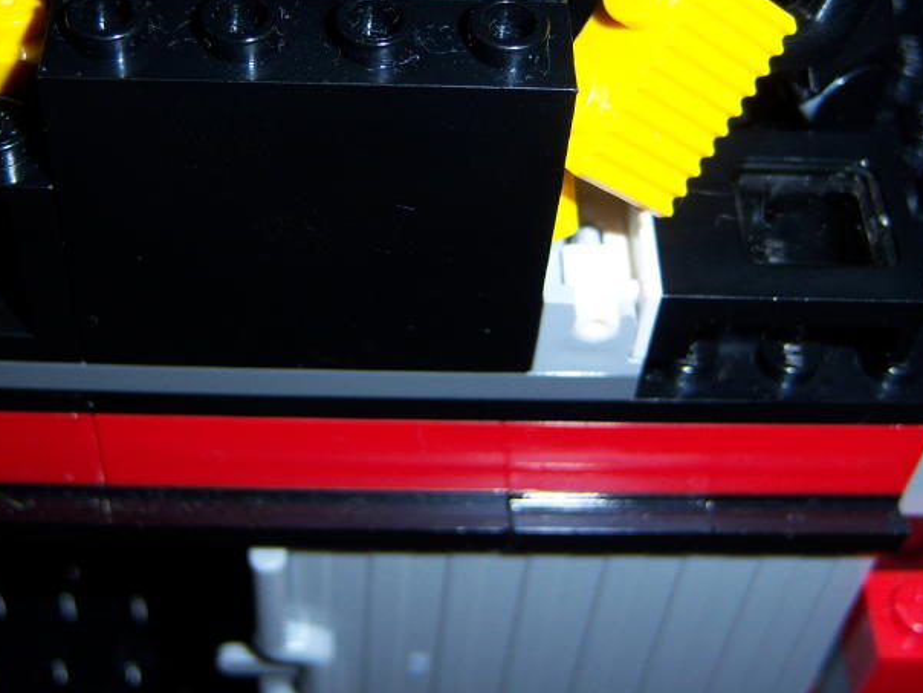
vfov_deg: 23.7
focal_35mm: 61
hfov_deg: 31.6
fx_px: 1627
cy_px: 156
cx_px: 405
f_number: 2.8
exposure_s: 1/60
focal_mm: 7.5
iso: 80
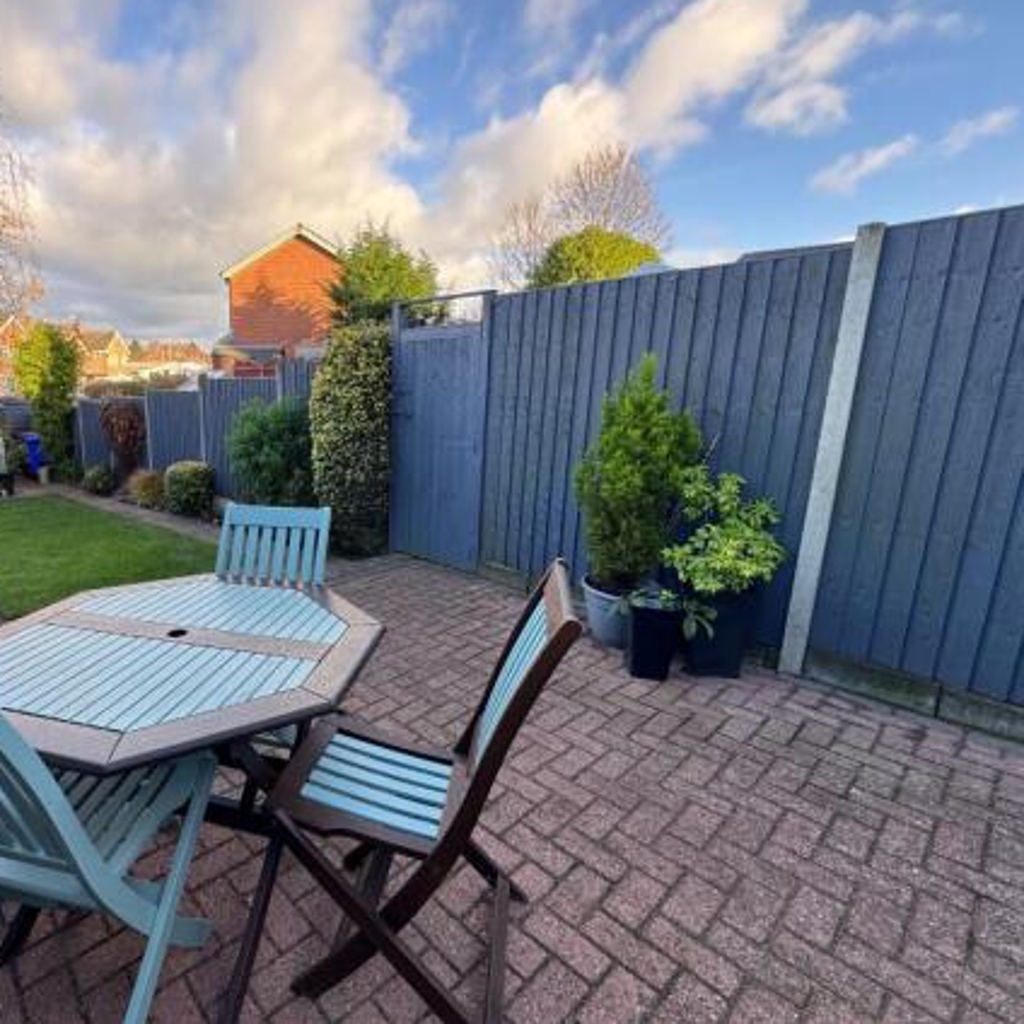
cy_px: 499
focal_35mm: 17
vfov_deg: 84.0
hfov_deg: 81.1
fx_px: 569
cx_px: 339
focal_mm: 2.22
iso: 40
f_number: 2.2
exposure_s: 1/111
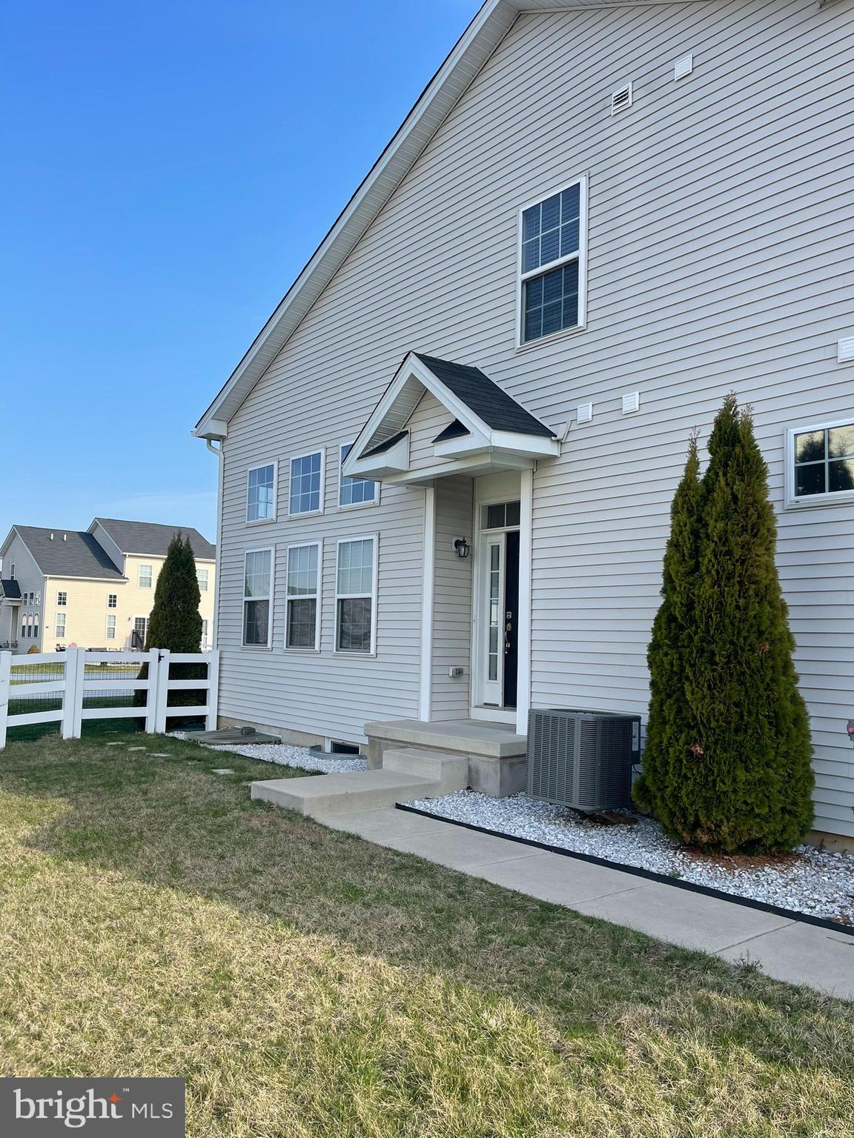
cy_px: 569
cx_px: 427
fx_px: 822
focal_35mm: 25
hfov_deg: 54.9
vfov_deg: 69.4
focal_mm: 5.1
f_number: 1.6
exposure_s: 1/1883
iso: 32
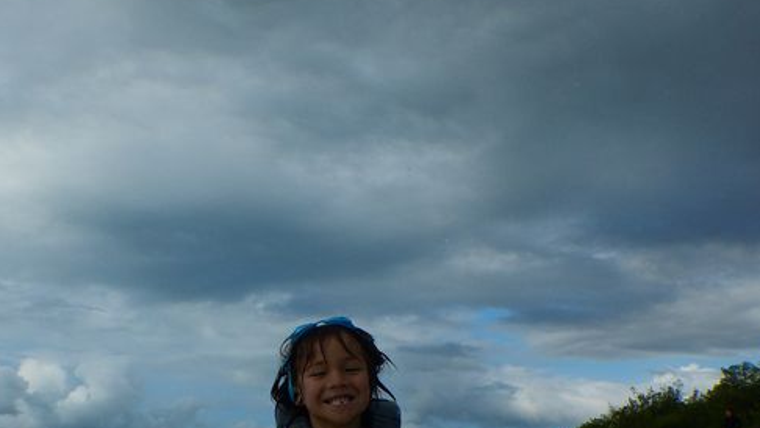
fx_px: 867
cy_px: 420
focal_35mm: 43
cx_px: 271
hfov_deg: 46.8
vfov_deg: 26.4
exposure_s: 1/400
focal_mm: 4.3
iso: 125
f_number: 8.2
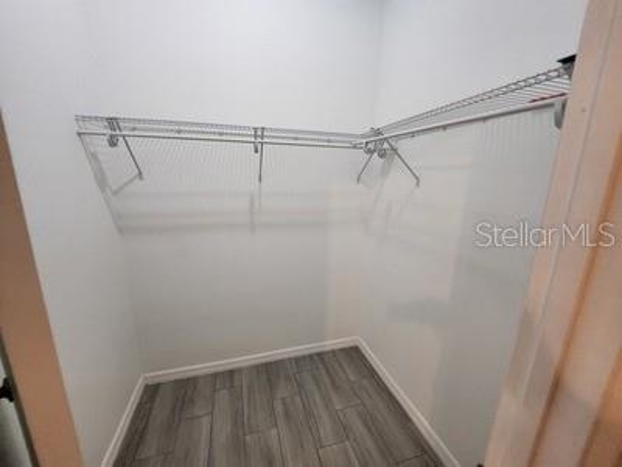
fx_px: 234
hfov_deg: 106.2
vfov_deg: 89.9
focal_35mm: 13
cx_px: 311
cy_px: 234
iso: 250
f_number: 2.2
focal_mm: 1.7
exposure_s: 1/60
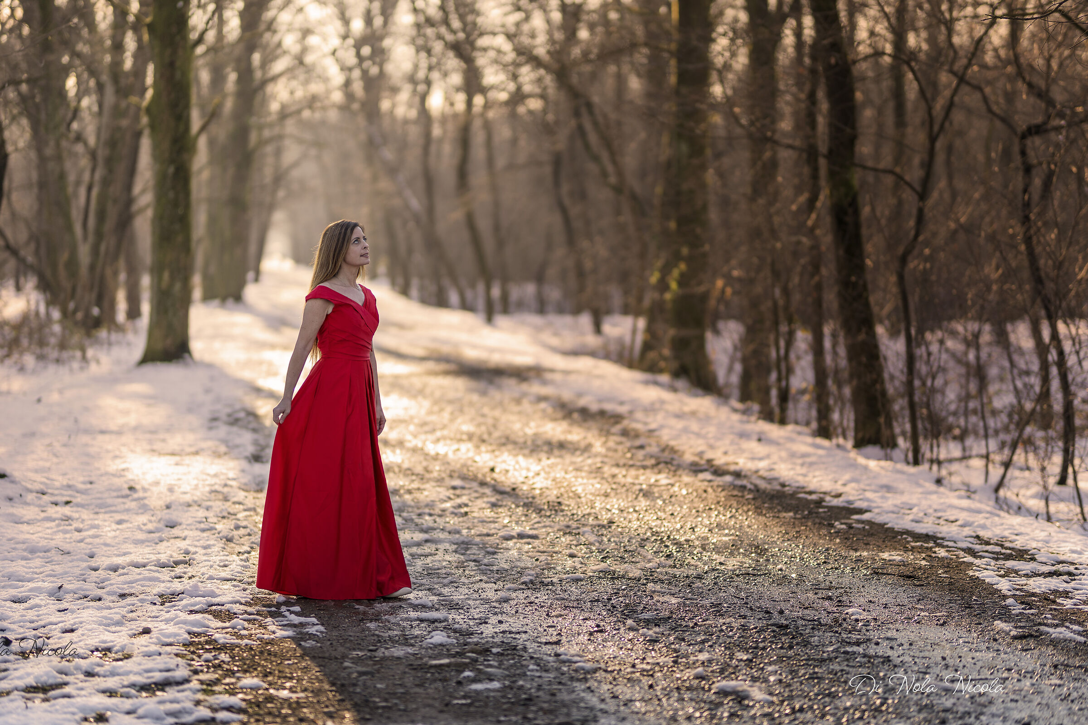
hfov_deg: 23.9
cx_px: 544
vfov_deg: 16.1
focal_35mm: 85
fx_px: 2569
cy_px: 362
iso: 100
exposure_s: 1/1250
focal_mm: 85
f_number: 1.4
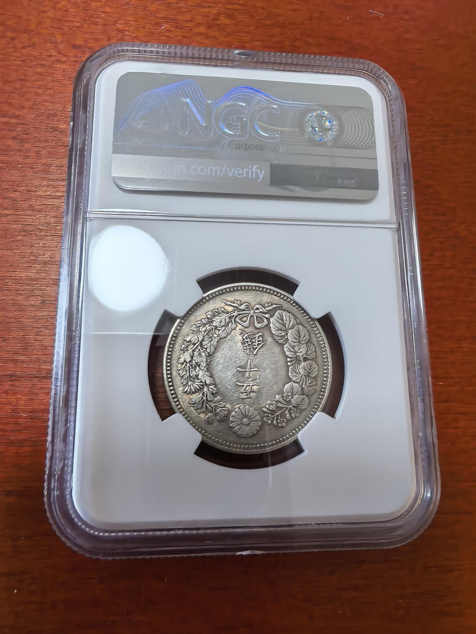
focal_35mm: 25
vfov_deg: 69.4
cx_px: 234
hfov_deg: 54.9
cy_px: 311
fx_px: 458
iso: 125
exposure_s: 1/50
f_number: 2.2
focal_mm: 1.68
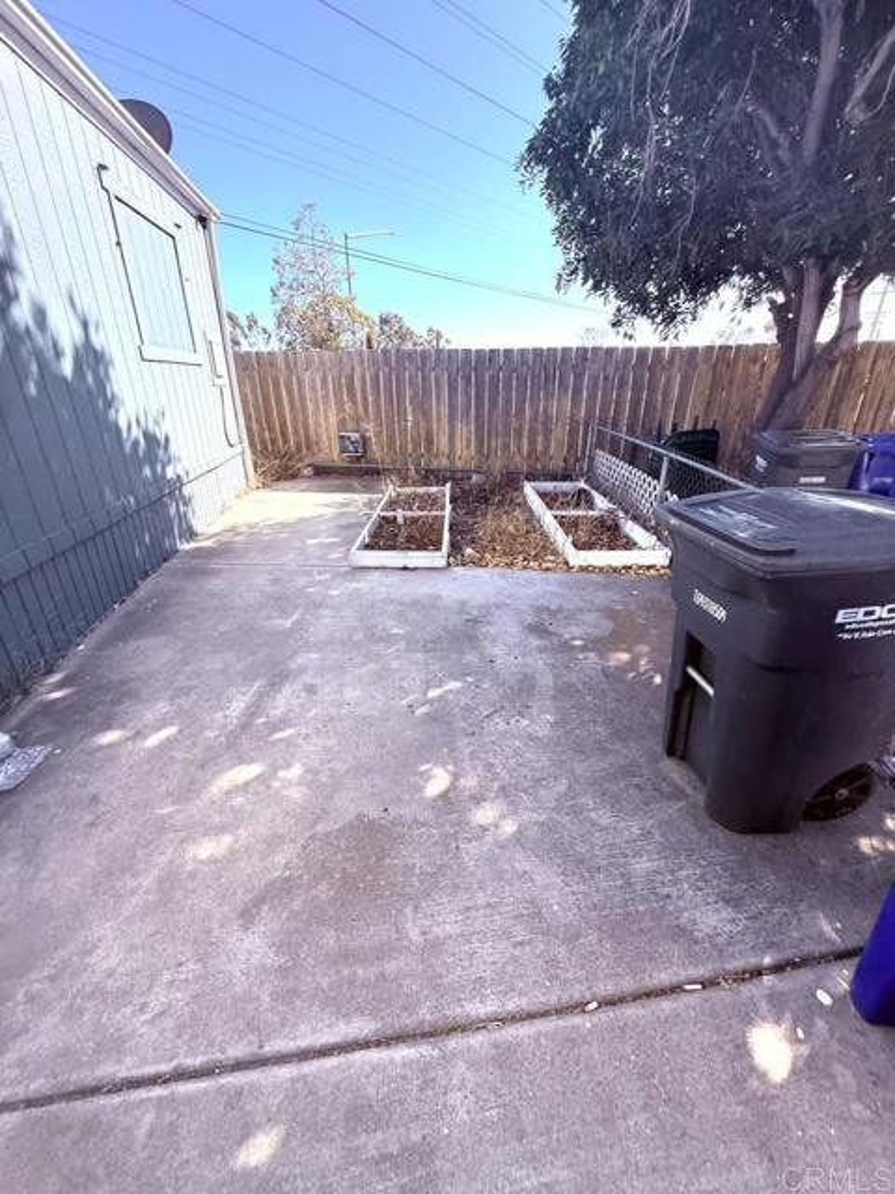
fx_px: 483
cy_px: 597
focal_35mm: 14
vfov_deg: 102.1
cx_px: 448
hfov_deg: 85.7
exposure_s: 1/329
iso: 64
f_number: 2.2
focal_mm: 2.22
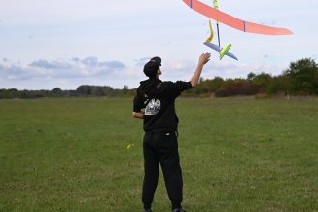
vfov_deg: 9.0
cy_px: 78
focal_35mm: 152
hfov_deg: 13.5
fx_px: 1343
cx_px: 210
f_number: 5.6
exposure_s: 1/3200
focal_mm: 100
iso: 640
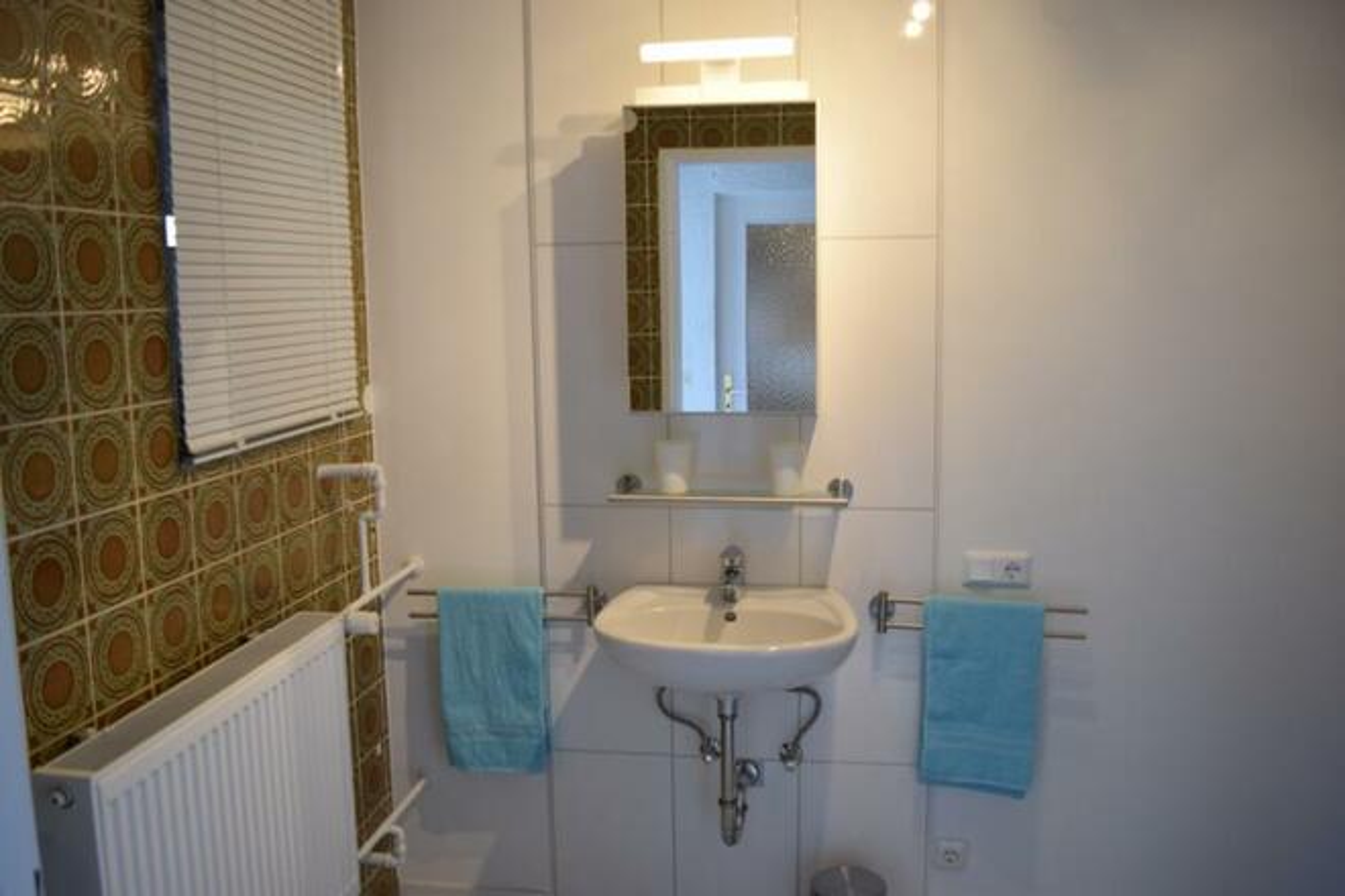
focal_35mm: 30
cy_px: 448
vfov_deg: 43.6
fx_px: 1121
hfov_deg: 61.9
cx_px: 672
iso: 200
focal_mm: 20
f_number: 3.8
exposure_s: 1/40
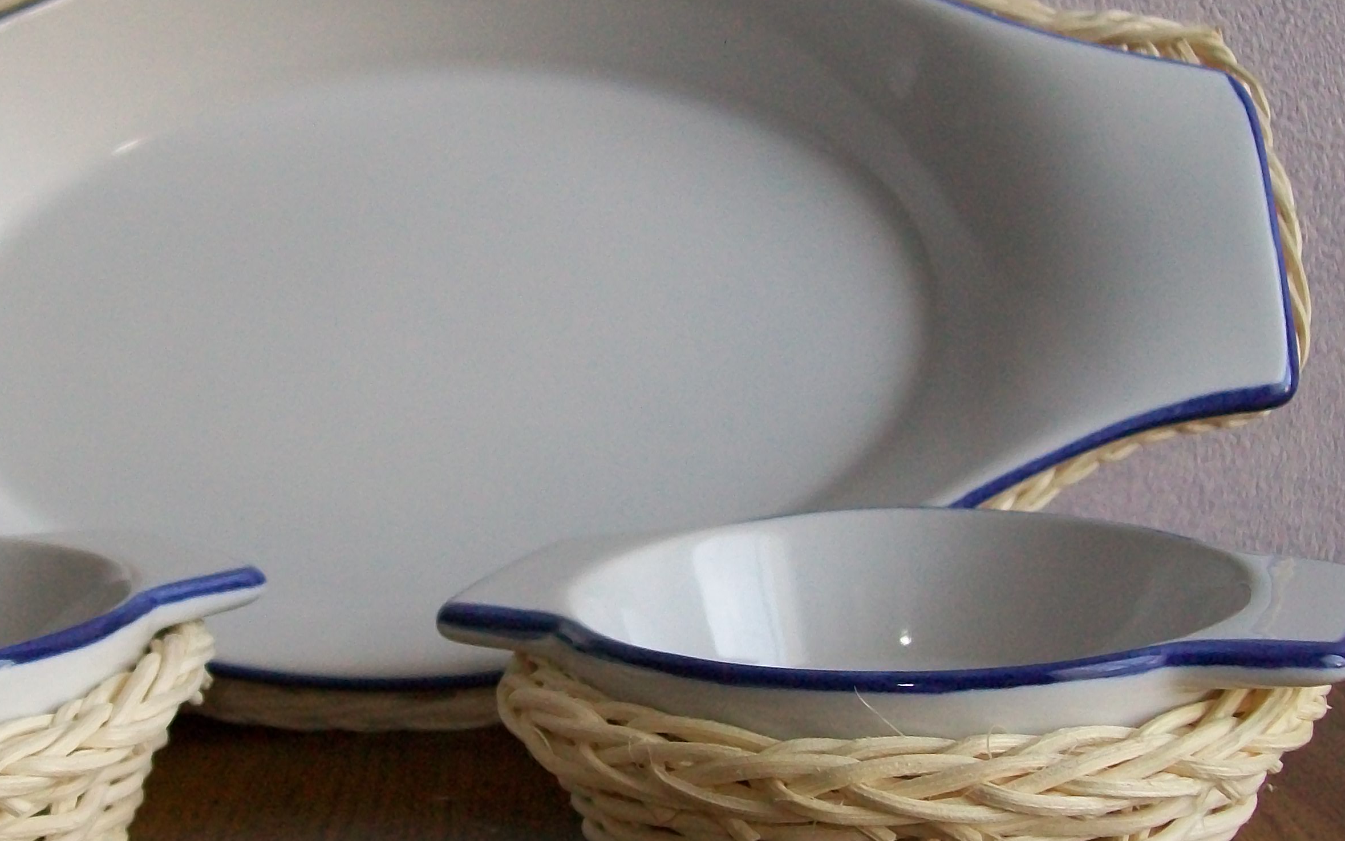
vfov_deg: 23.1
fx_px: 2053
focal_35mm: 56
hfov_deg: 35.8
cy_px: 407
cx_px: 409
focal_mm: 6.1
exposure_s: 1/60
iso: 160
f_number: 2.7
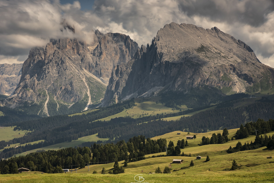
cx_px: 140
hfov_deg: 24.2
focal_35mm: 84
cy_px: 93
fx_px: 640
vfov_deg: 16.3
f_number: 13
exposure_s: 10
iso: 100
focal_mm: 82
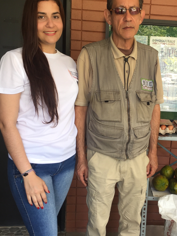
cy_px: 133
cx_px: 124
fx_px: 293
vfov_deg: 43.8
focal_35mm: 43
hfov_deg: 33.2
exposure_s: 1/40
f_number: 2.2
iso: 32
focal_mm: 4.15
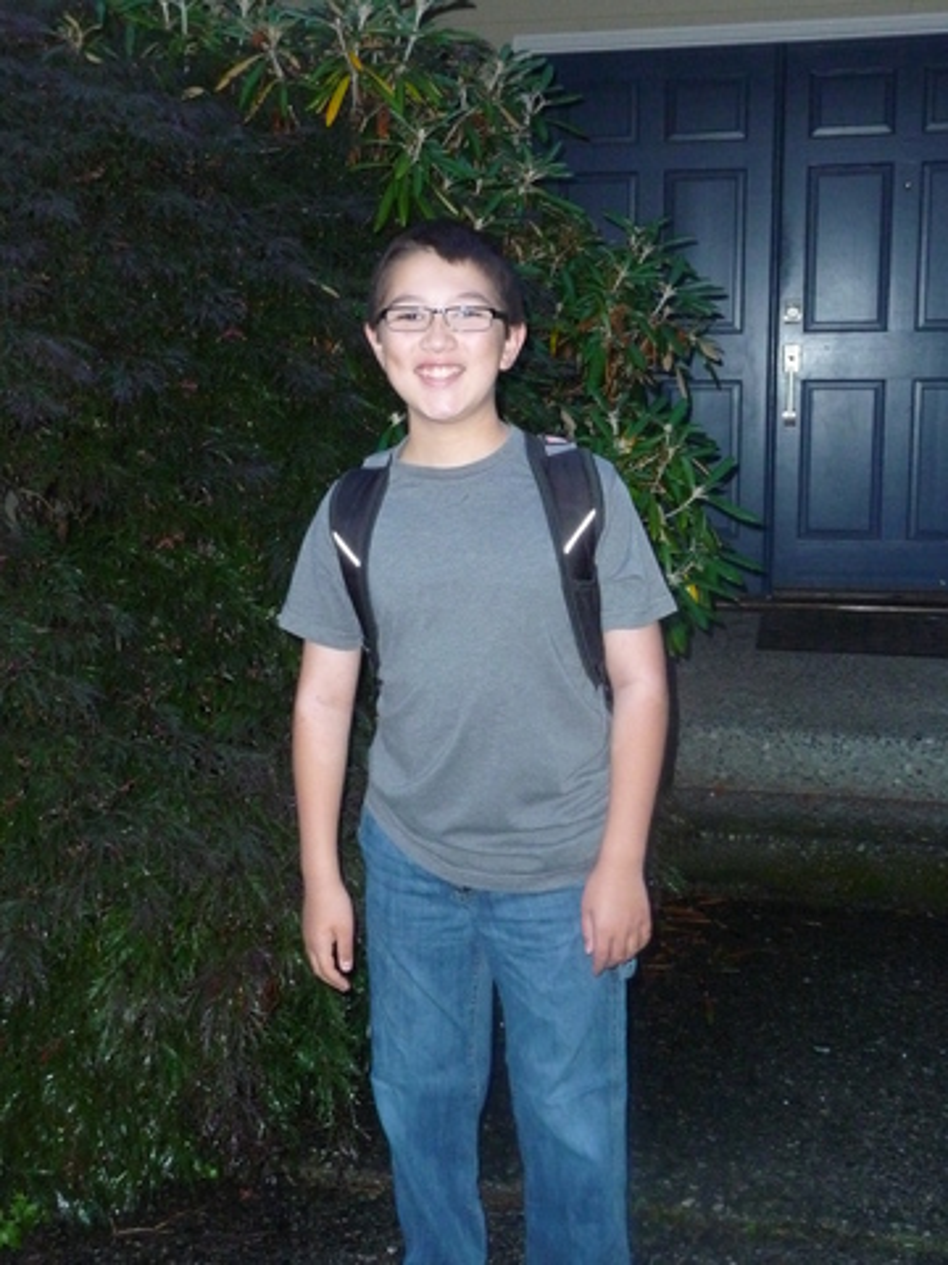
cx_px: 474
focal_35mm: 43
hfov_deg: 33.6
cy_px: 632
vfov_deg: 43.9
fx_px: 1570
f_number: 4
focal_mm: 7.1
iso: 640
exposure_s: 1/30
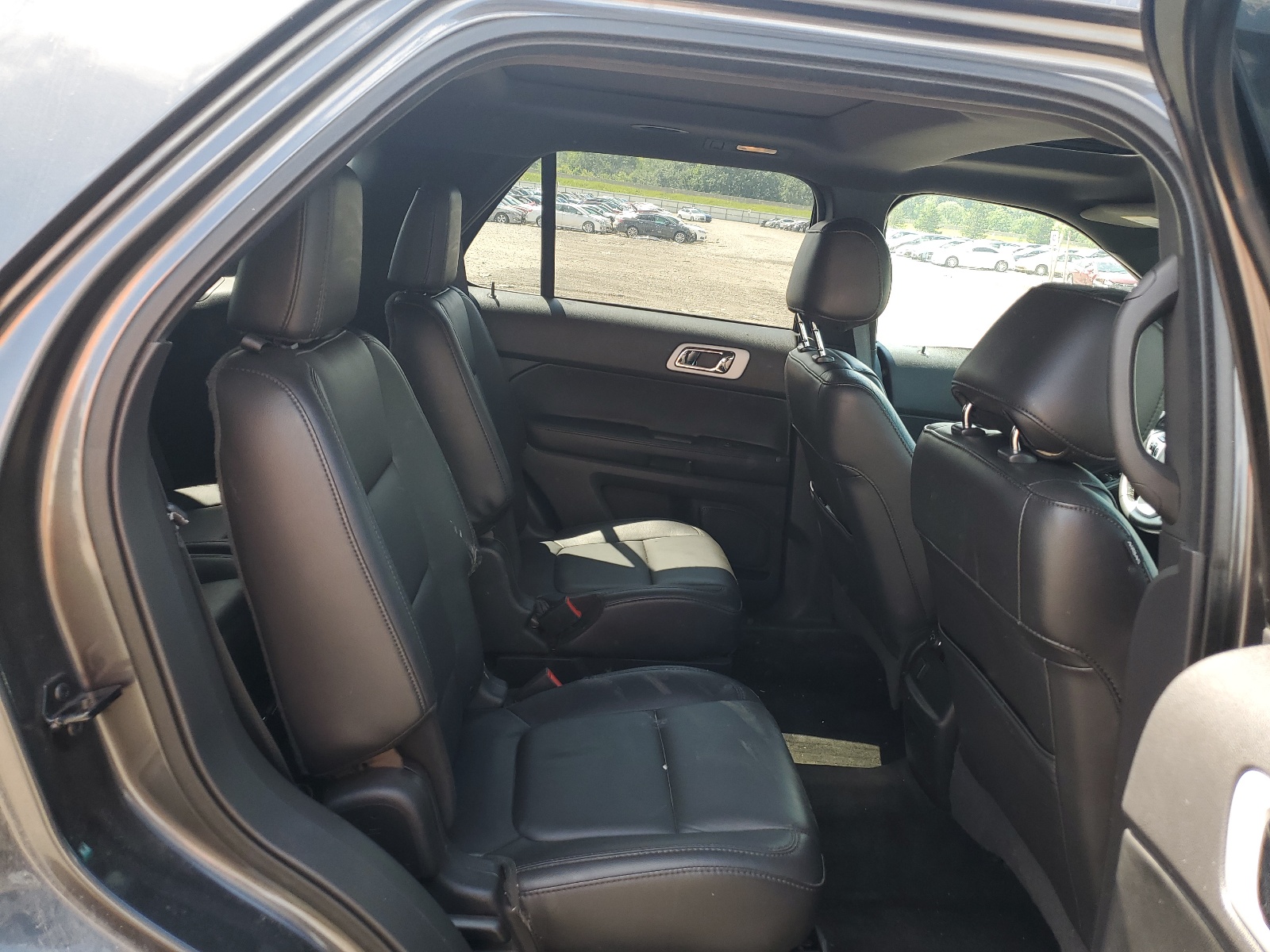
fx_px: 954
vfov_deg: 53.1
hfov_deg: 67.3
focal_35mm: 26
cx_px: 635
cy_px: 476
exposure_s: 1/270
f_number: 1.5
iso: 50
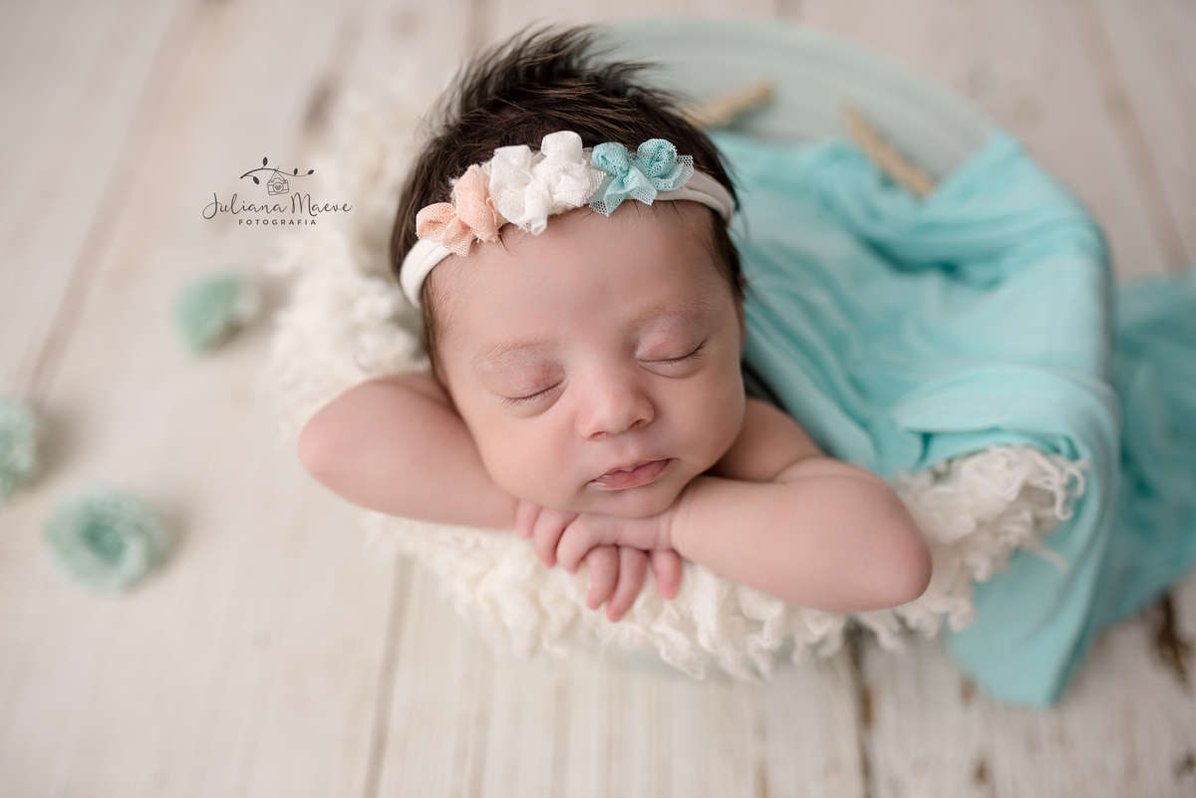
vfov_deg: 37.9
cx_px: 598
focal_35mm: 35
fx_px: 1163
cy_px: 399
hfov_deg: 54.4
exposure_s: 1/125
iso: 100
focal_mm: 35
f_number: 2.5
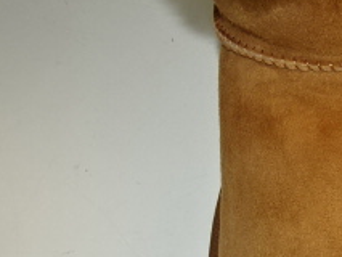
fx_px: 712
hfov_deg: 23.6
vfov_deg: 20.0
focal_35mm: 72
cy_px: 236
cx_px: 451
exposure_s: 1/100
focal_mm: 4.1
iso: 80
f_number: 3.5
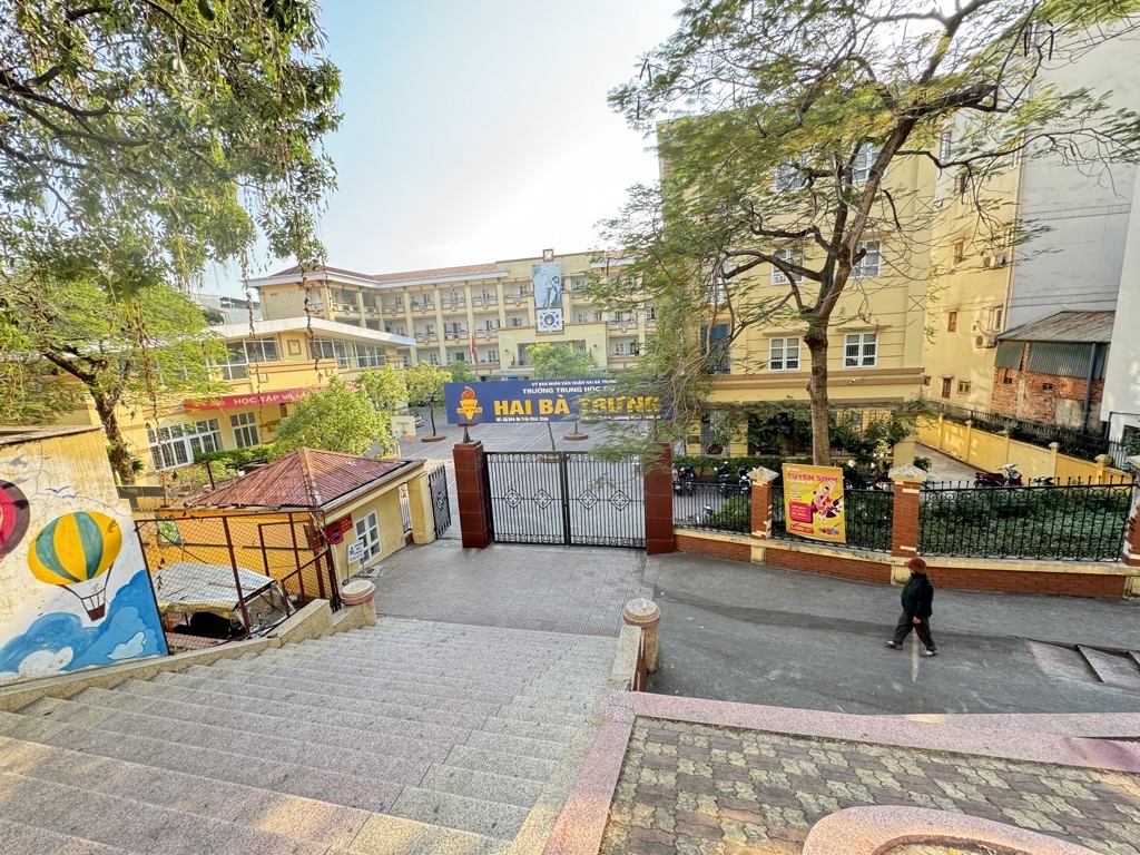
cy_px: 428
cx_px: 570
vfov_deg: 85.7
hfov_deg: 102.1
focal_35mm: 14
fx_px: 461
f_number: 2.2
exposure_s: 1/111
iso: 40
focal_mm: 2.22
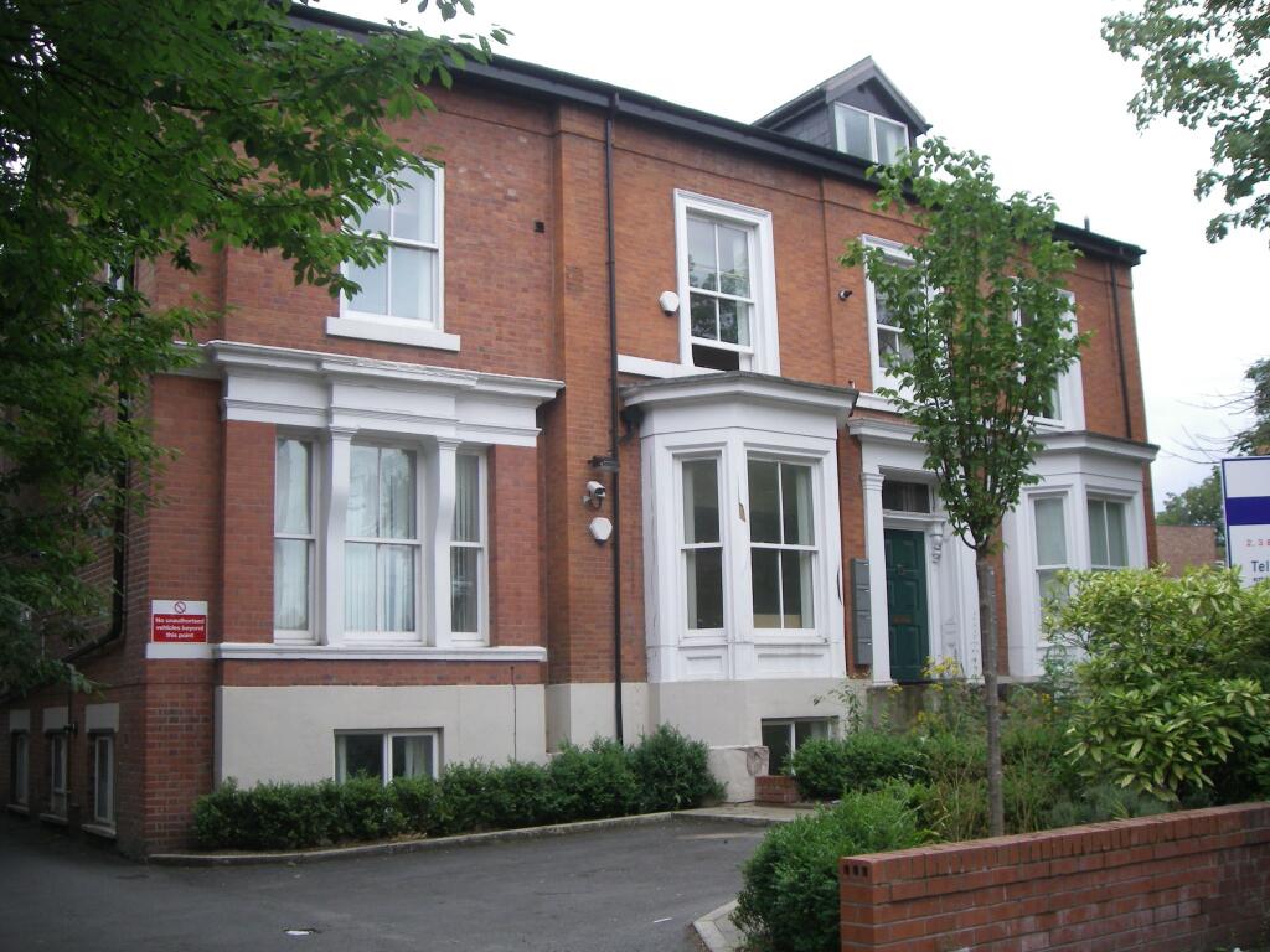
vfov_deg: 37.7
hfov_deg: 49.0
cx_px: 635
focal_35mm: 38
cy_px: 476
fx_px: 1394
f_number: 2.7
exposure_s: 1/400
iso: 64
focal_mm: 6.2
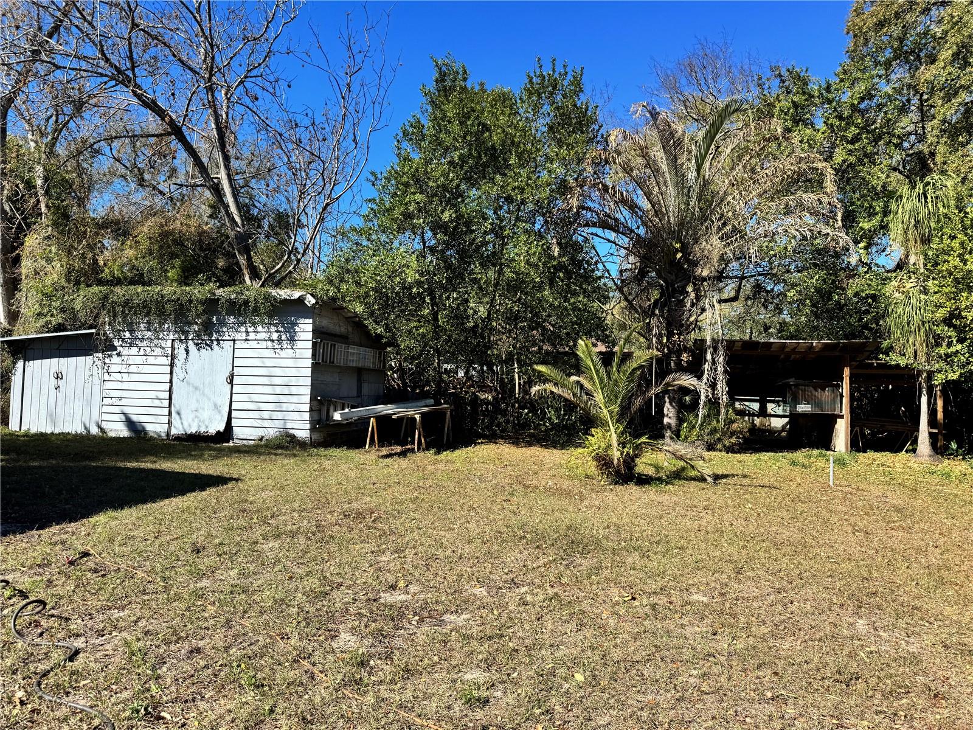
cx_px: 486
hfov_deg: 71.6
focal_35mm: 24
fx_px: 675
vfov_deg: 56.8
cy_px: 365
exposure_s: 1/2710
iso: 80
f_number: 1.78
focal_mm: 6.76
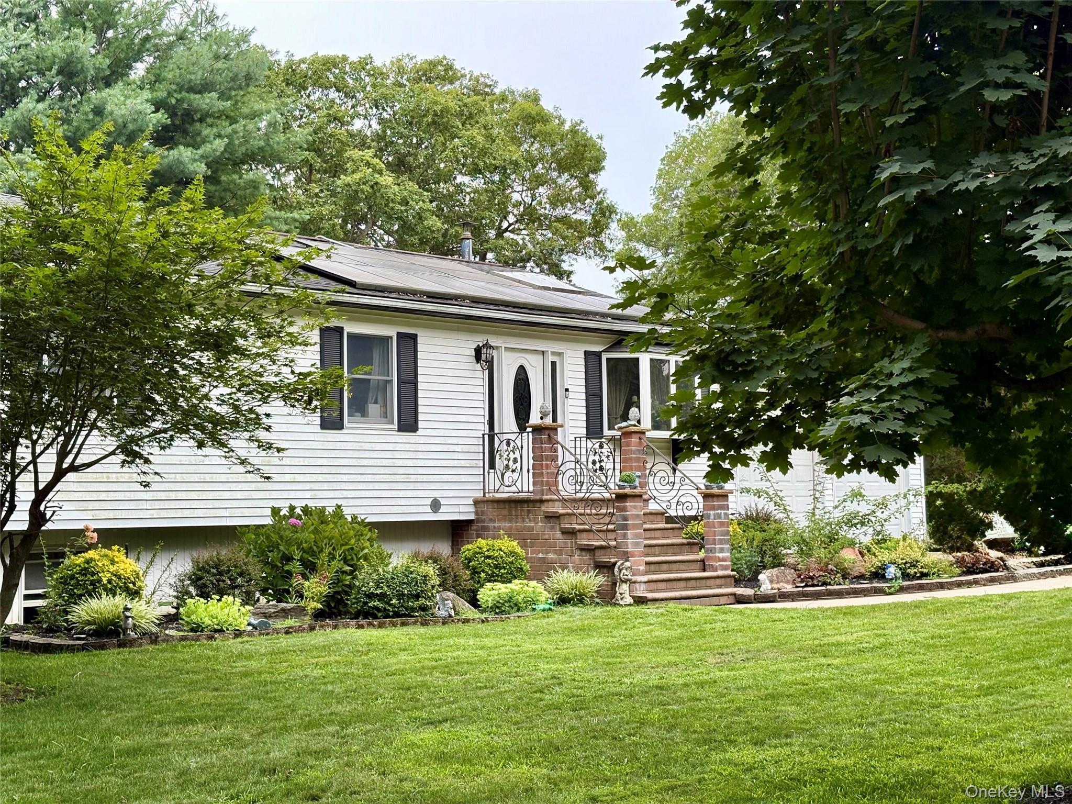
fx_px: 1610
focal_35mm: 52
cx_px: 536
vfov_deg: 28.0
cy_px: 402
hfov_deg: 36.8
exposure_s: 1/121
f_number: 1.6
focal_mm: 5.96
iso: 32
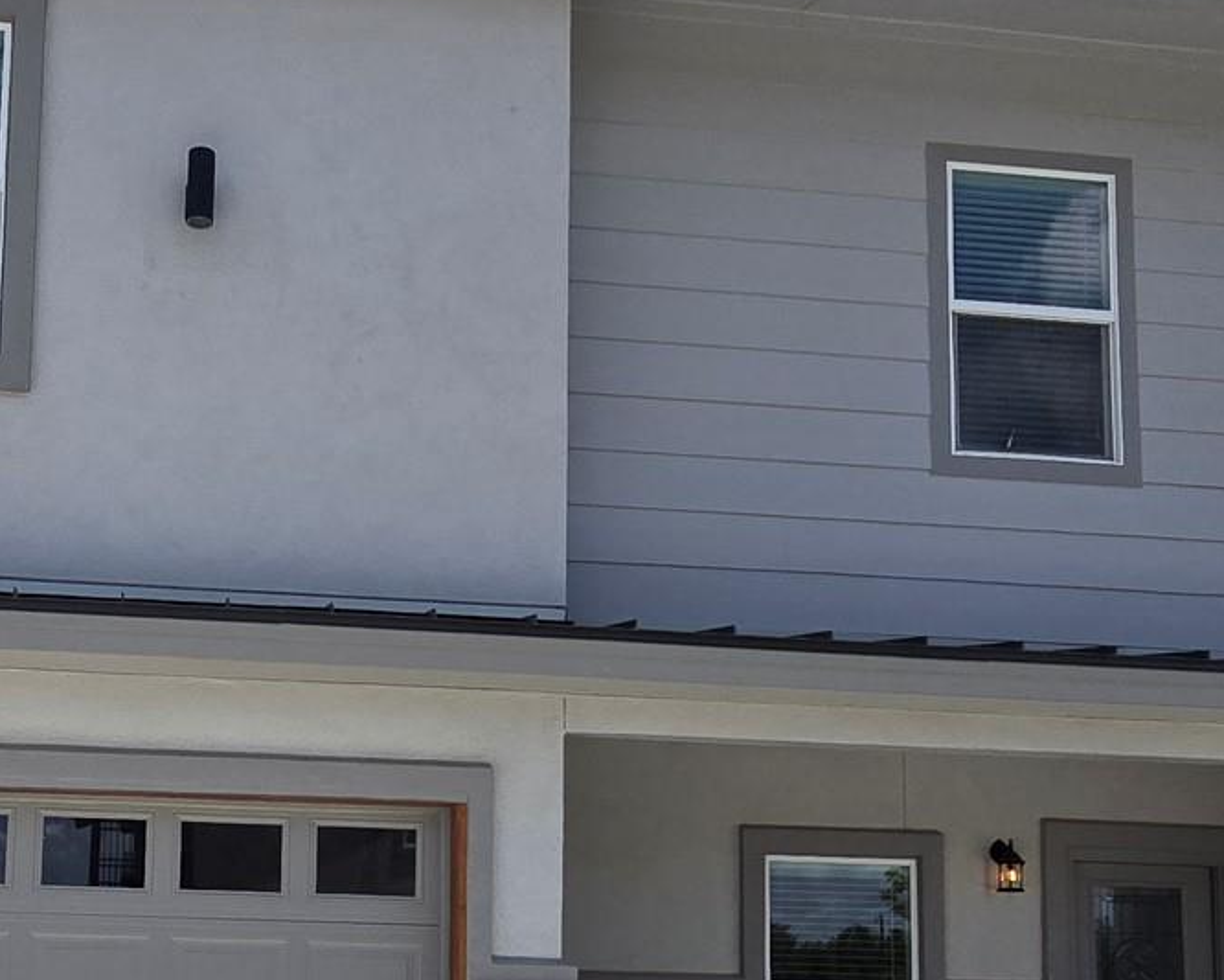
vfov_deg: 36.4
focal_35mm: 39
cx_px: 261
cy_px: 837
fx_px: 1413
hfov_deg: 44.7
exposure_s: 1/4337
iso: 50
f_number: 2.2
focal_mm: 2.2
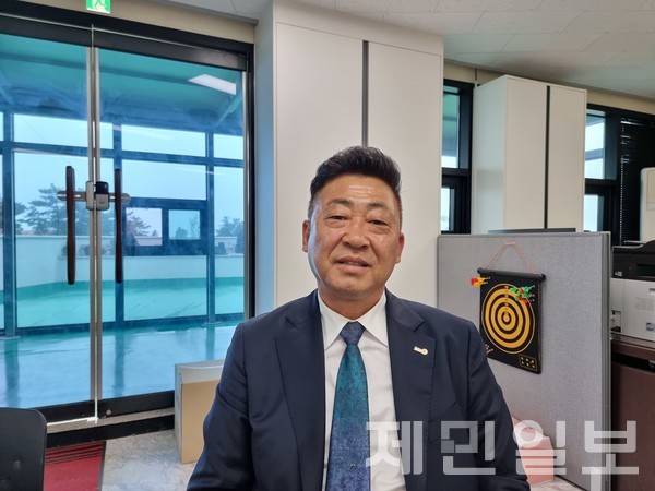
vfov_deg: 56.8
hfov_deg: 71.6
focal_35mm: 24
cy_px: 246
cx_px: 328
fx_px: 454
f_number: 1.8
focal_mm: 6.7
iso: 125
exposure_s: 1/120
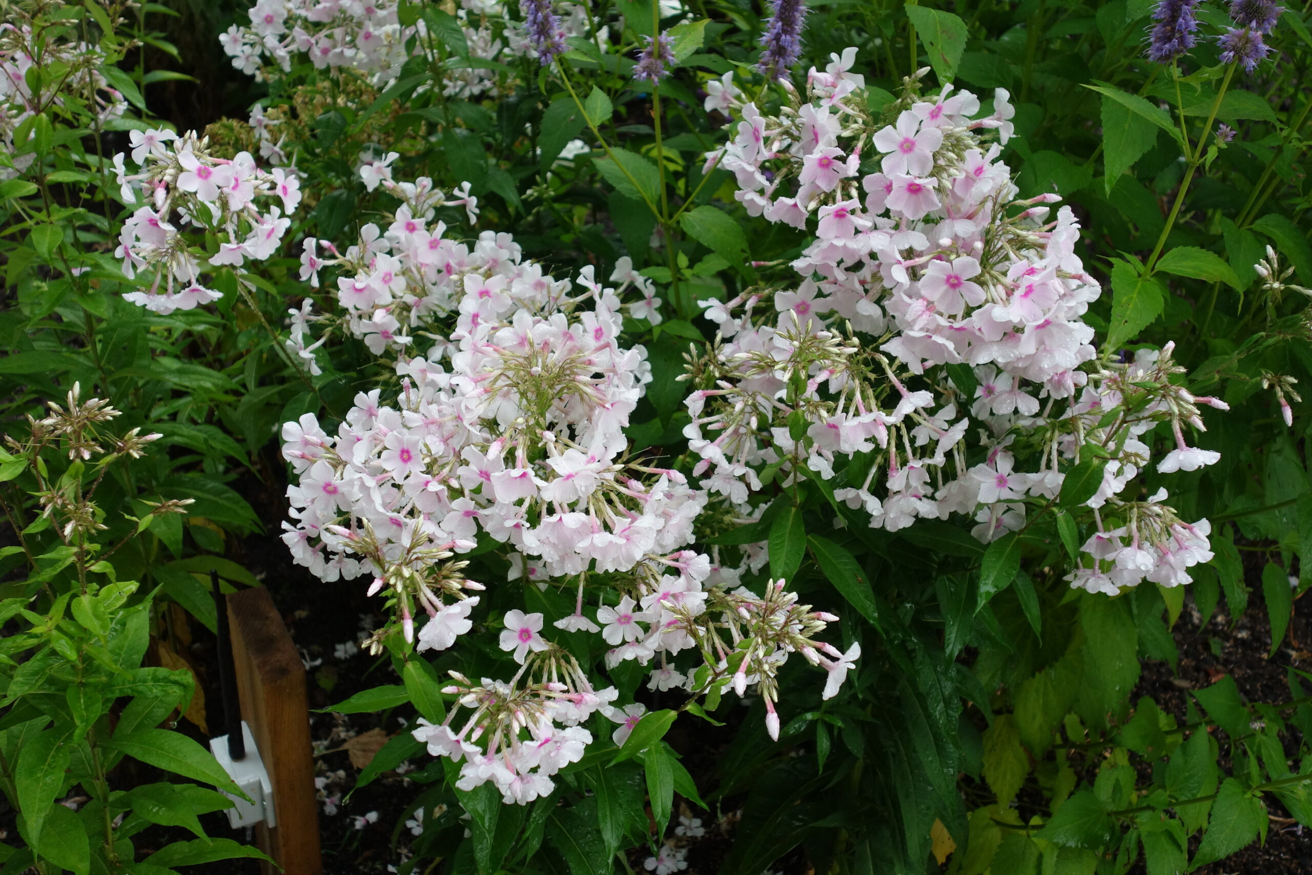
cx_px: 656
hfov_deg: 53.1
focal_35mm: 36
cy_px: 438
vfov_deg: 36.9
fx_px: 1312
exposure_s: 1/250
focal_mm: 13.25
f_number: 3.5
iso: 320
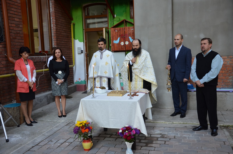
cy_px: 77
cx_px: 116
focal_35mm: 38
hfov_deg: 51.4
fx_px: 242
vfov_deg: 35.3
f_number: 4
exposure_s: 1/60
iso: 400
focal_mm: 25
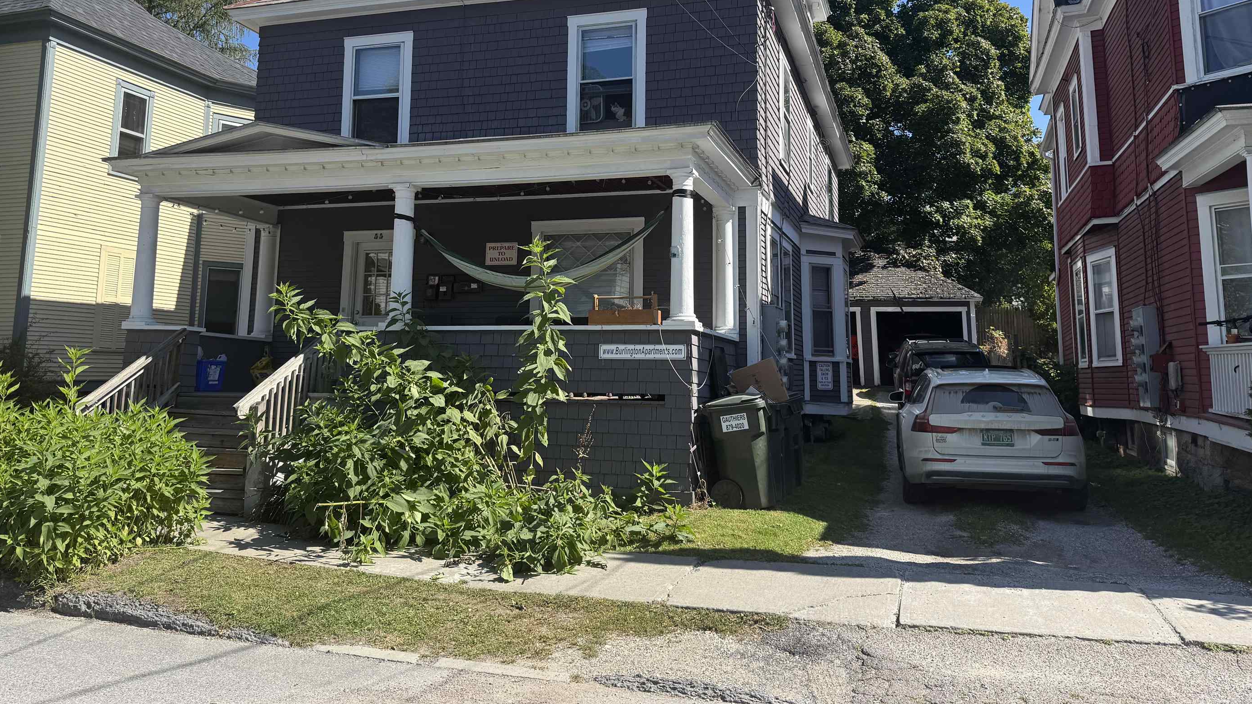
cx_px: 613
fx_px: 963
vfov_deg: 39.5
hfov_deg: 66.1
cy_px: 214
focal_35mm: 29
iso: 80
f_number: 1.78
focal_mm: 6.76
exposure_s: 1/2415
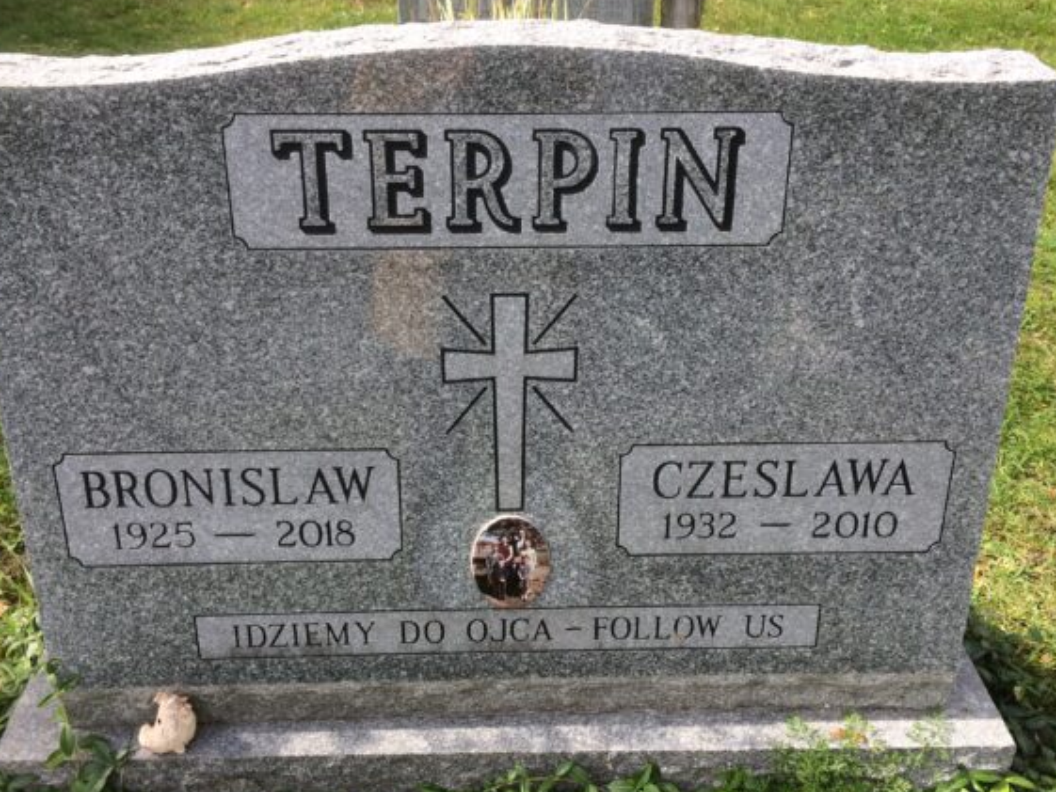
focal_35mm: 31
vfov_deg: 45.5
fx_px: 946
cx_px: 506
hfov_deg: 58.3
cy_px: 393
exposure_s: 1/461
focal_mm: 4.15
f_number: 2.2
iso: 32
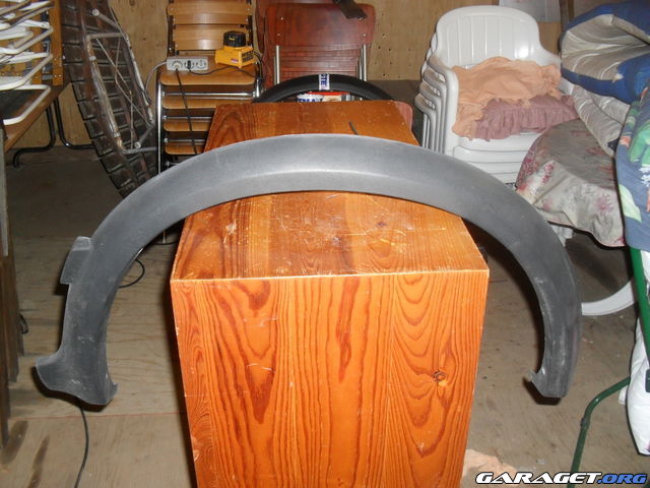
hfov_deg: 52.6
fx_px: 657
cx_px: 325
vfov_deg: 40.7
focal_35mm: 35
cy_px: 244
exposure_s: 1/45
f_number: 3.2
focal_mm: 6.3
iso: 200
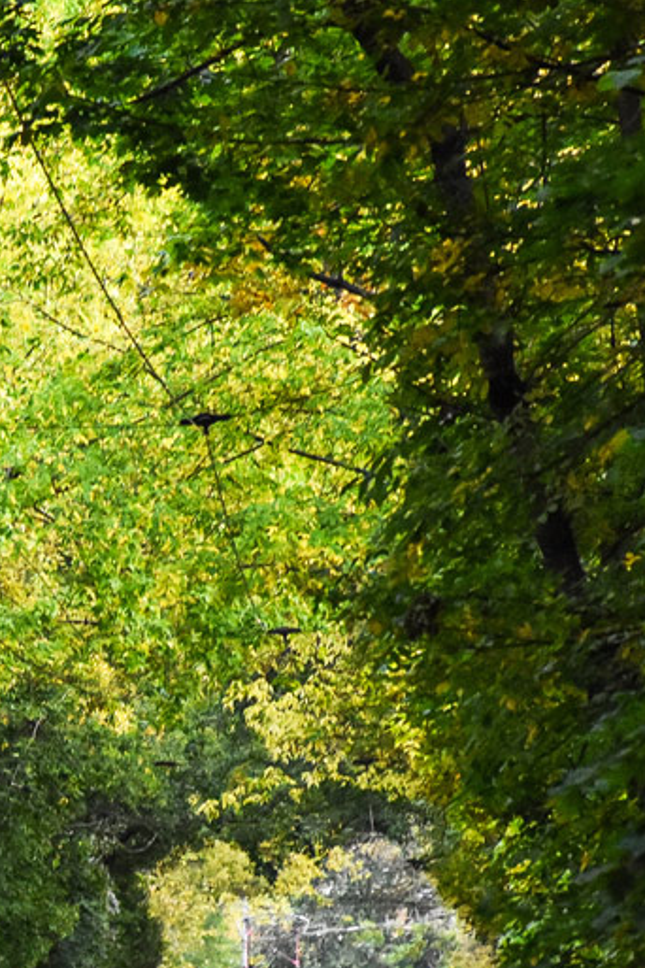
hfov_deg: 2.8
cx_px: -298
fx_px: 13195
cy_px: 694
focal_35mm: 491
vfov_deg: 4.2
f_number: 5.6
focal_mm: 140
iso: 2500
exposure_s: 1/250
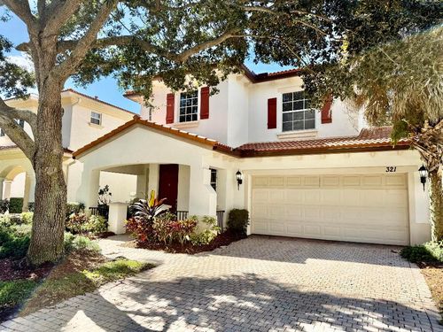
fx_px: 307
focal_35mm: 24
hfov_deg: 71.6
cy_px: 166
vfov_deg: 56.8
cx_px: 222
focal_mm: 6.76
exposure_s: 1/1949
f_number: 1.78
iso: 100
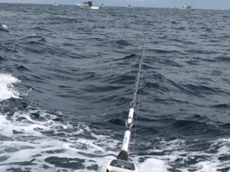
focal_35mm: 76
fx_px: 505
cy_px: 11
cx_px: 119
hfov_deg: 25.7
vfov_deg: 19.0
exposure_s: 1/3731
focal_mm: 4.15
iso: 32
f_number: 2.2
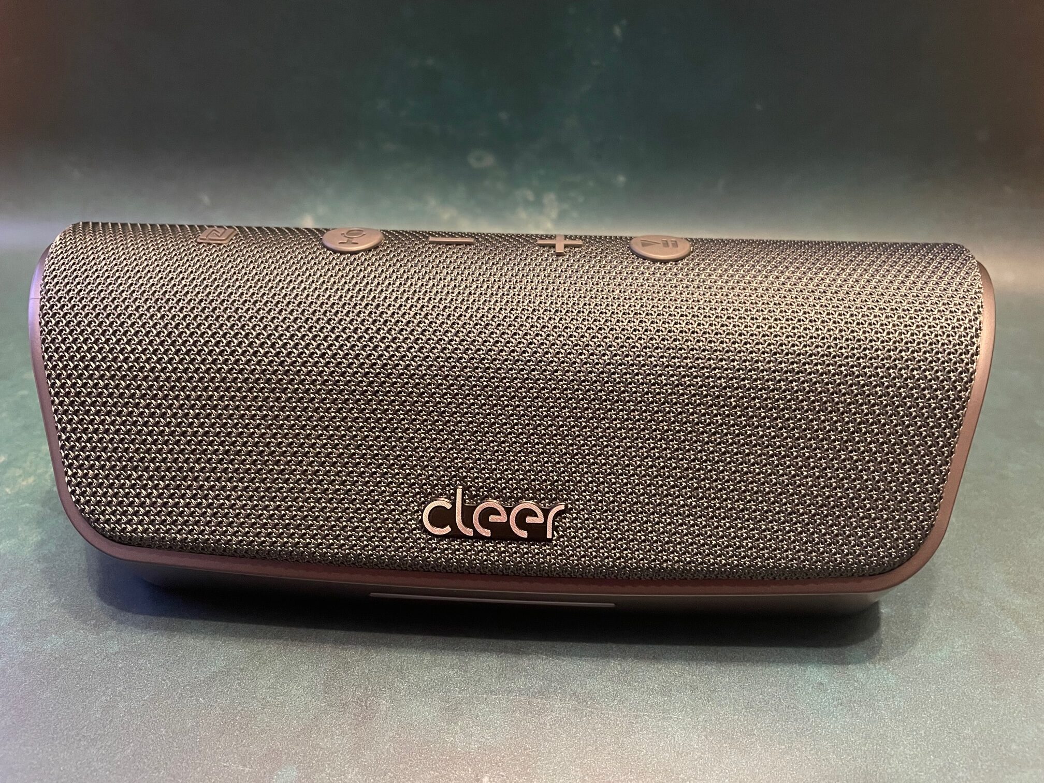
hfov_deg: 67.3
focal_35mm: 26
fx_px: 784
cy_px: 392
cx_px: 522
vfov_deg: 53.1
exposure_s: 1/30
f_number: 1.6
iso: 640
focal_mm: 4.2
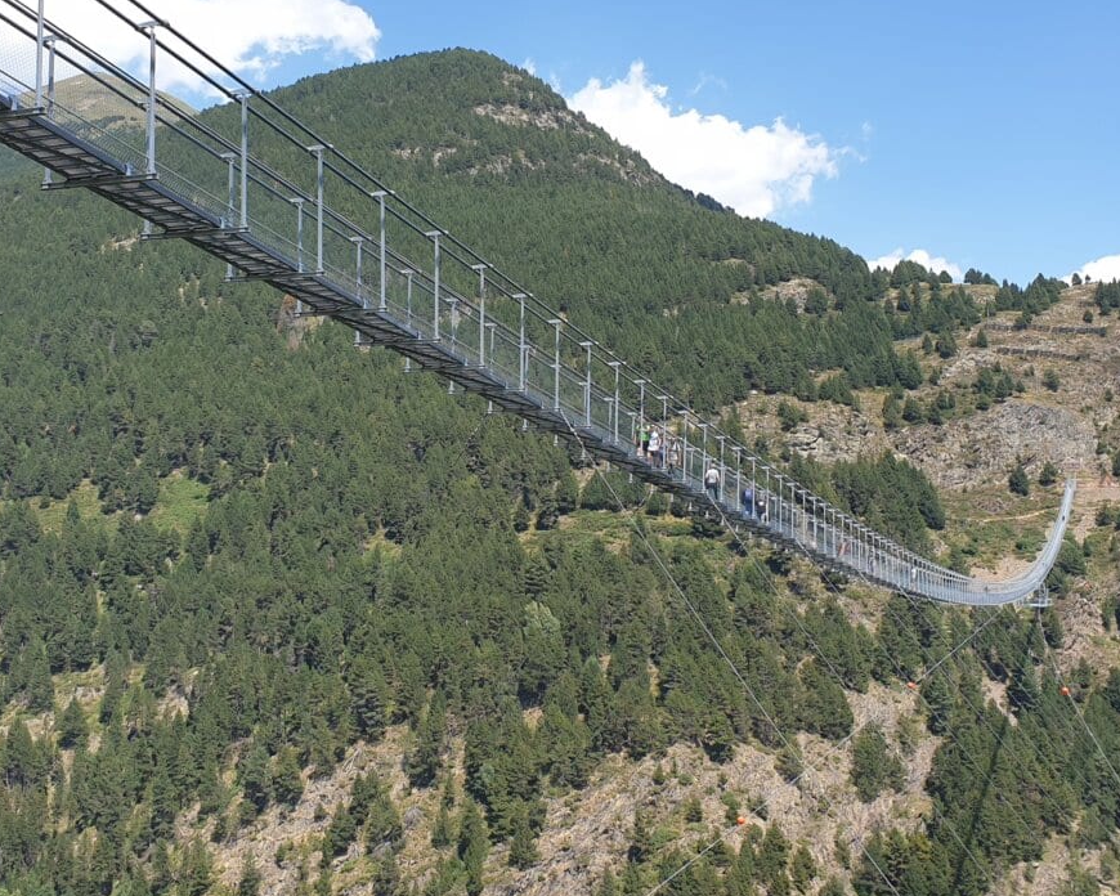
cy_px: 389
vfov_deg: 42.1
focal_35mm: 35
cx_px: 539
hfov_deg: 51.5
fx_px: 1160
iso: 50
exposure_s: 1/876
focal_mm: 4.3
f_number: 2.4
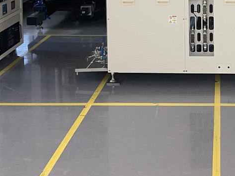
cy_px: -52
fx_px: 462
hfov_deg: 27.8
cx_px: 199
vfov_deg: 19.9
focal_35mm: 68
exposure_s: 1/75
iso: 125
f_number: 1.6
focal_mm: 5.1
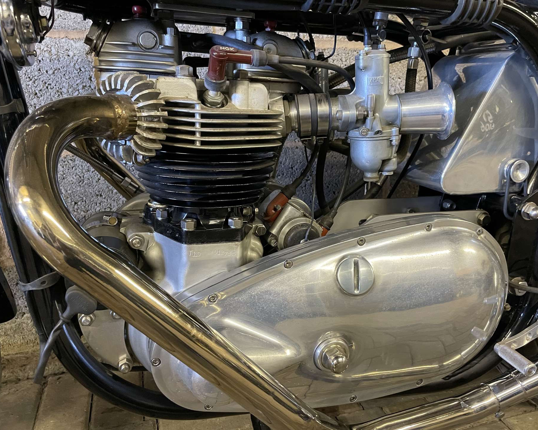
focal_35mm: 28
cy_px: 216
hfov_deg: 62.2
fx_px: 446
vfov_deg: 51.5
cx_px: 276
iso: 500
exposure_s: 1/33
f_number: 1.6
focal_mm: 4.2
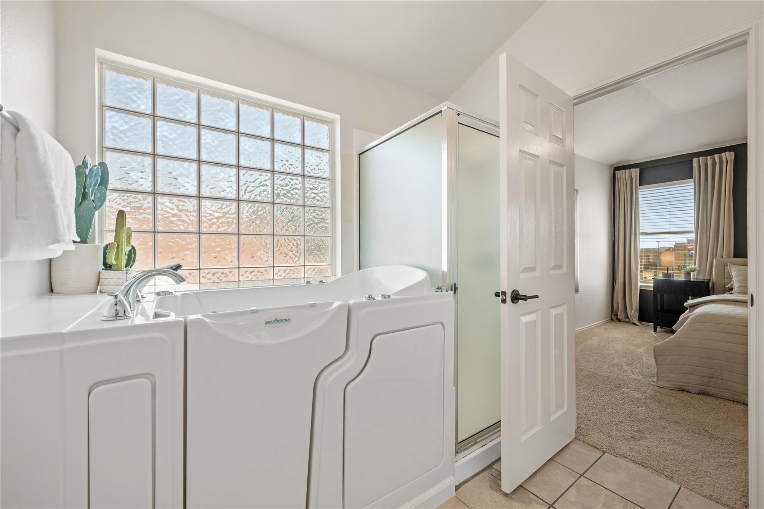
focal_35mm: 14
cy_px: 254
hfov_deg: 104.3
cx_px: 382
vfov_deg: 81.2
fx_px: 297
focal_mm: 14
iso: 250
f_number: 8
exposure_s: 1/13
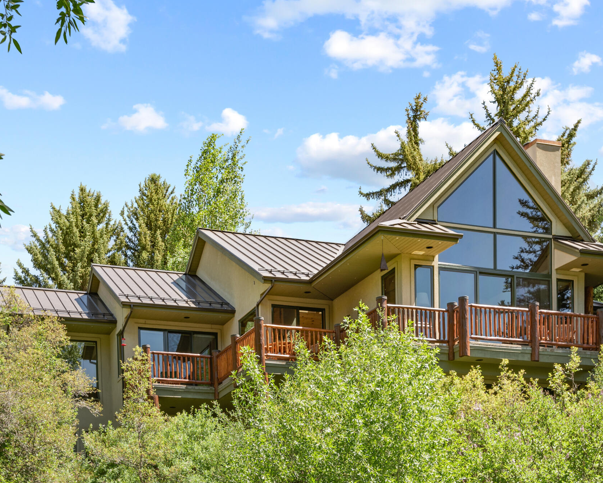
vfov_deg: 27.8
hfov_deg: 34.7
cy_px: 339
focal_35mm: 54
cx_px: 260
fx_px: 964
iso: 100
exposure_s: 1/100
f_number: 7.1
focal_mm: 32
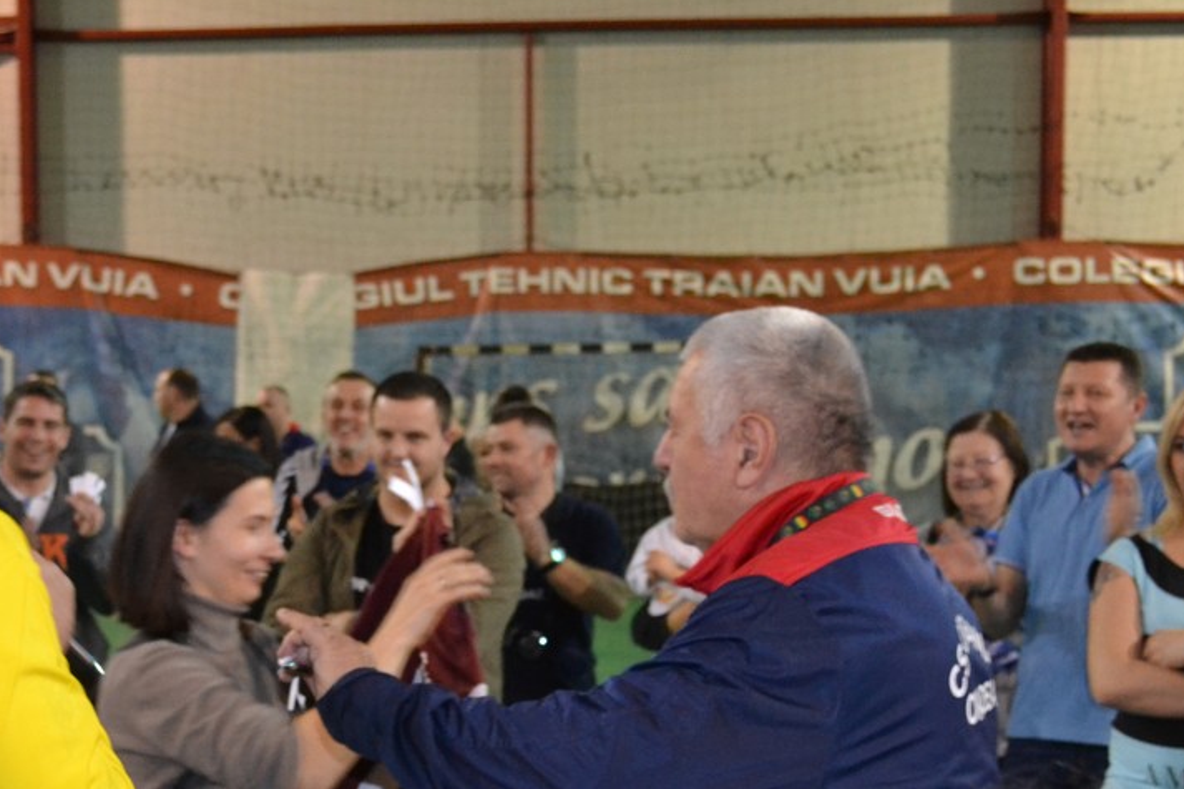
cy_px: 647
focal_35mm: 70
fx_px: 2302
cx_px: 332
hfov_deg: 28.5
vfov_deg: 19.2
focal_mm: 26
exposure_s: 1/60
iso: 2200
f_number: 4.2
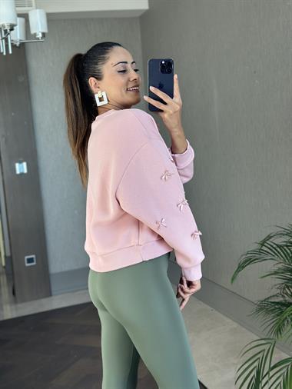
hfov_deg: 30.3
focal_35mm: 48
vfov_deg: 39.6
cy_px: 194
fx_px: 539
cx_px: 146
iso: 100
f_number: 1.78
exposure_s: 1/166
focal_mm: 6.86
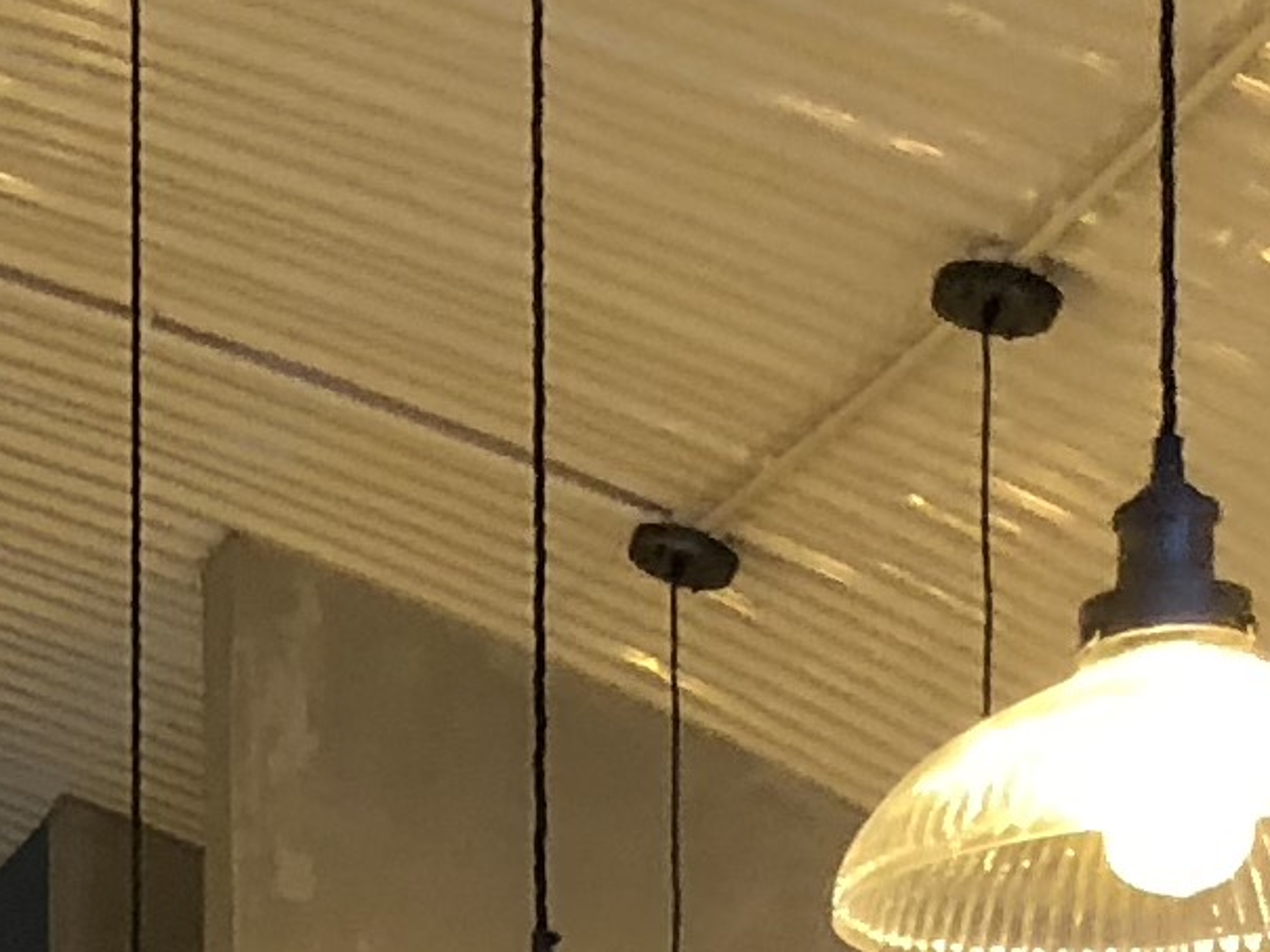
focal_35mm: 187
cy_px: 2461
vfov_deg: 7.3
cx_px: -1611
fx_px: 6861
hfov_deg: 9.6
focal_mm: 4
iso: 50
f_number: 1.8
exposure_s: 1/17
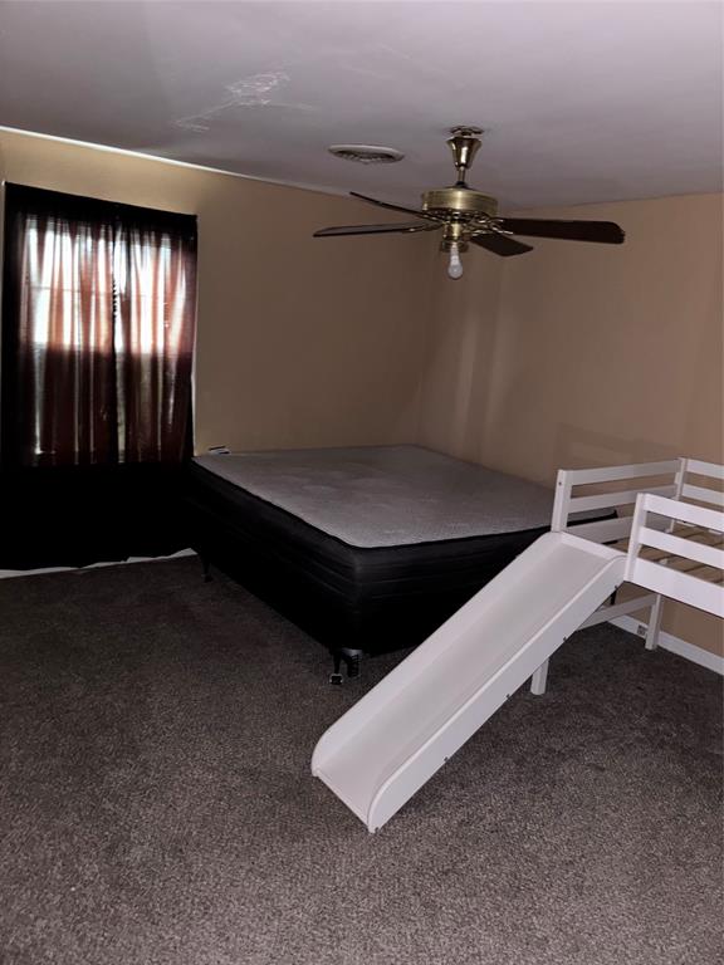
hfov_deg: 53.1
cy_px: 482
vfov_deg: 67.3
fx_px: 725
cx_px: 362
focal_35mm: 26
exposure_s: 1/4
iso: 320
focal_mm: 5.96
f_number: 1.6
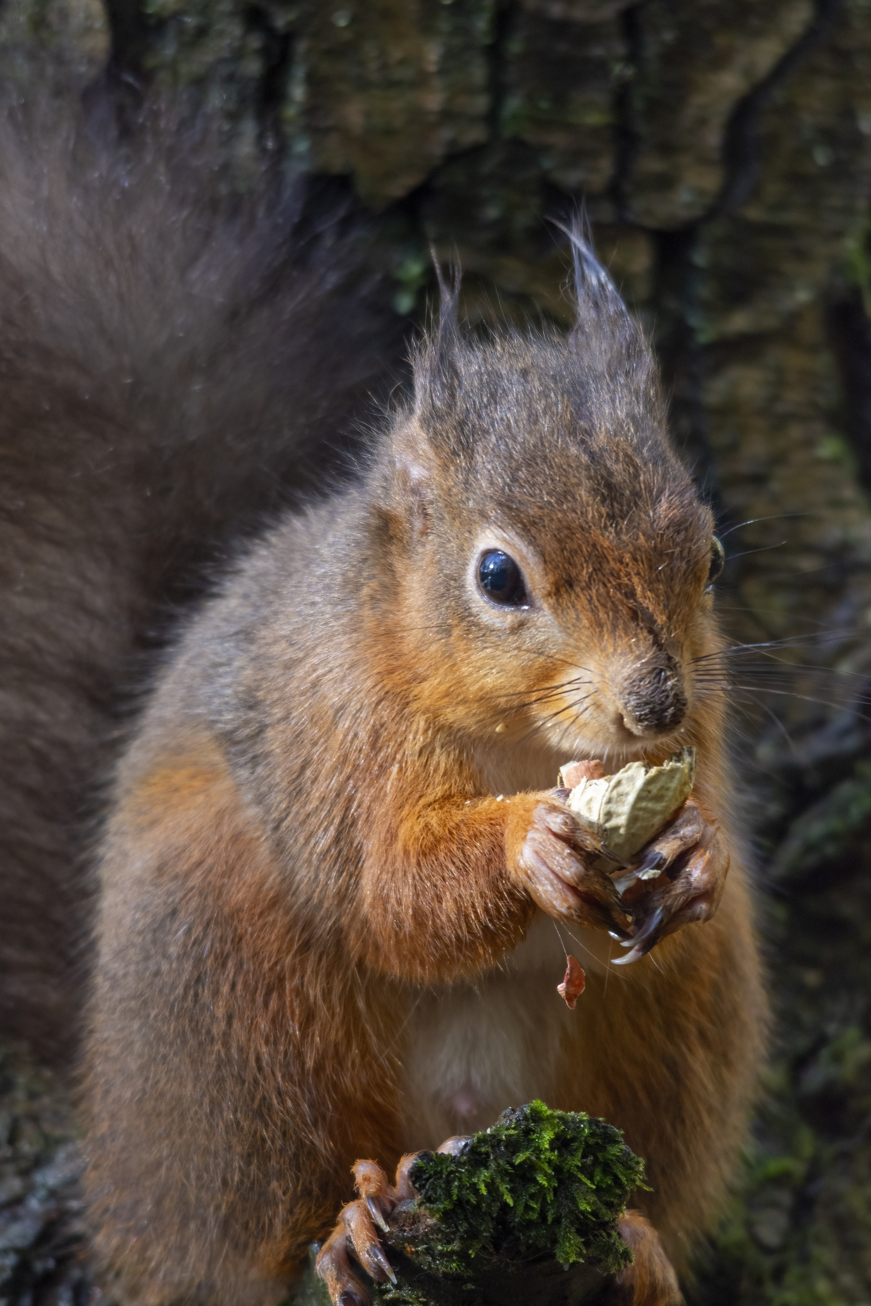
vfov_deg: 2.7
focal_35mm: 750
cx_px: 436
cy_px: 653
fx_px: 27217
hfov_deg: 1.8
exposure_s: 1/200
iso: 400
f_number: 6.3
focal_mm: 500
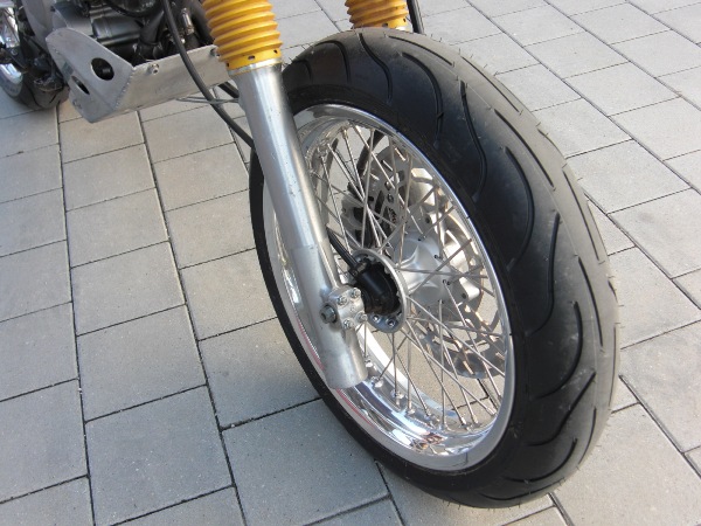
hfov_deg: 47.9
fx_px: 790
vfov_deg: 36.8
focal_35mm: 39
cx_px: 350
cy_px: 263
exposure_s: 1/125
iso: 50
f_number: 3
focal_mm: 6.9
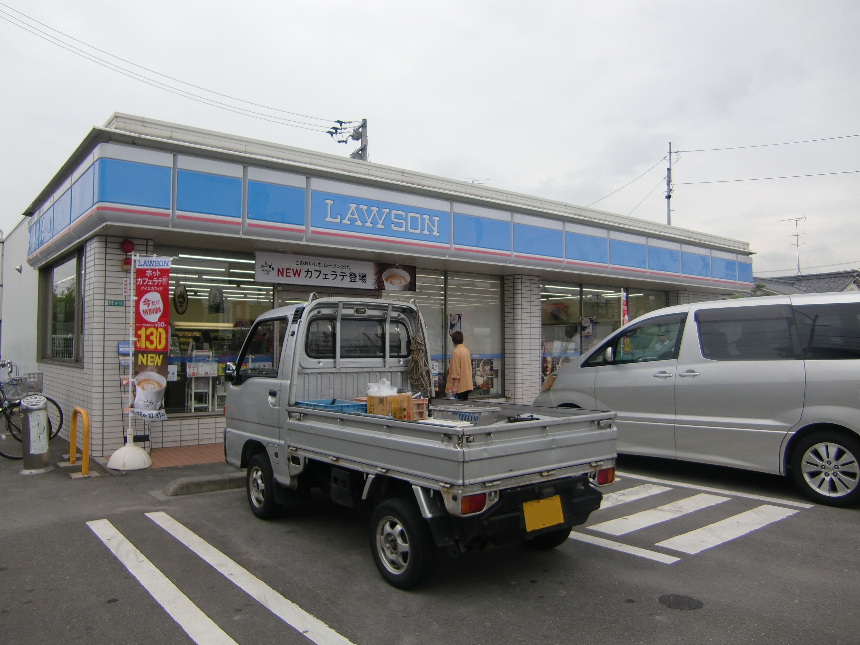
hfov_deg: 63.4
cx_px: 430
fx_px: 696
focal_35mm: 28
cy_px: 322
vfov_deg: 49.7
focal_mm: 4.9
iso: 64
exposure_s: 1/500
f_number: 2.6
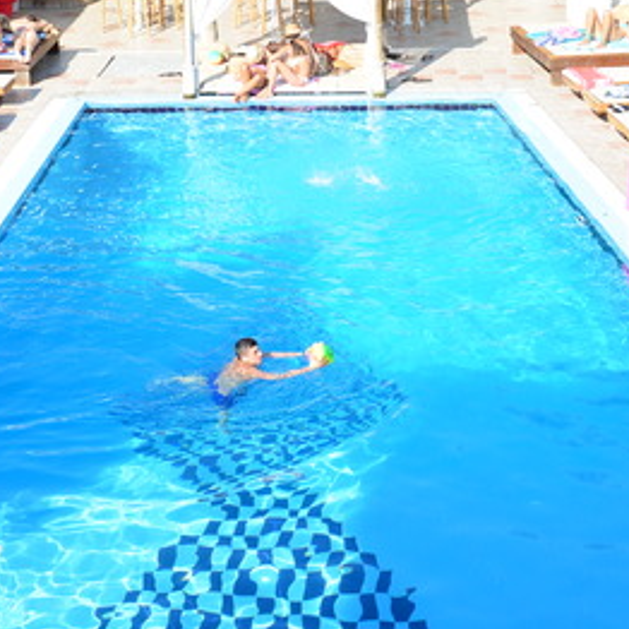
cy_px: 145
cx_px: 314
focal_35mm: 70
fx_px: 1439
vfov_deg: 24.3
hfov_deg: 24.7
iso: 100
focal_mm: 18
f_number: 5
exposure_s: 1/250
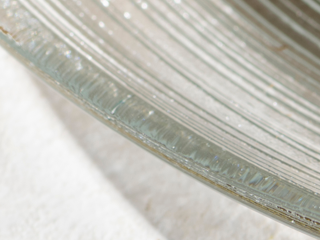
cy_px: -485
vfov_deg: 1.7
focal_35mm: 868
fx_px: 8024
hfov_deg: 2.3
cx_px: 930
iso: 40
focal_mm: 105
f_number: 9
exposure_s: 1/125
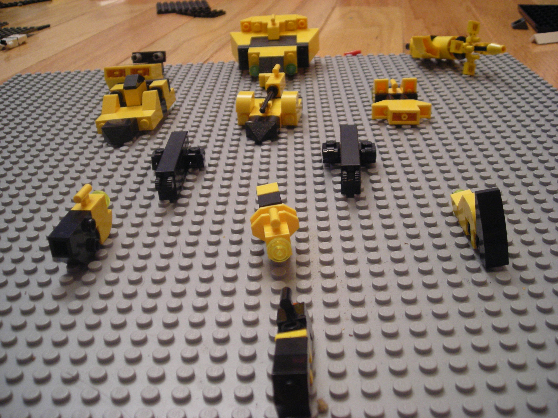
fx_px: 613
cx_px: 279
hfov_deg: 49.0
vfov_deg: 37.7
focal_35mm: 38
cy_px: 209
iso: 200
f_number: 3.2
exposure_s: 1/12.1
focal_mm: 6.3
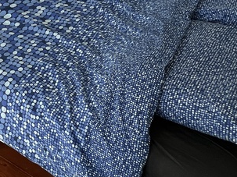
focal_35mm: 44
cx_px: -30
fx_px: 301
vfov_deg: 29.1
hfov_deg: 35.9
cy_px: -27
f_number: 1.8
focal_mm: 1.57
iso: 125
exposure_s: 1/99
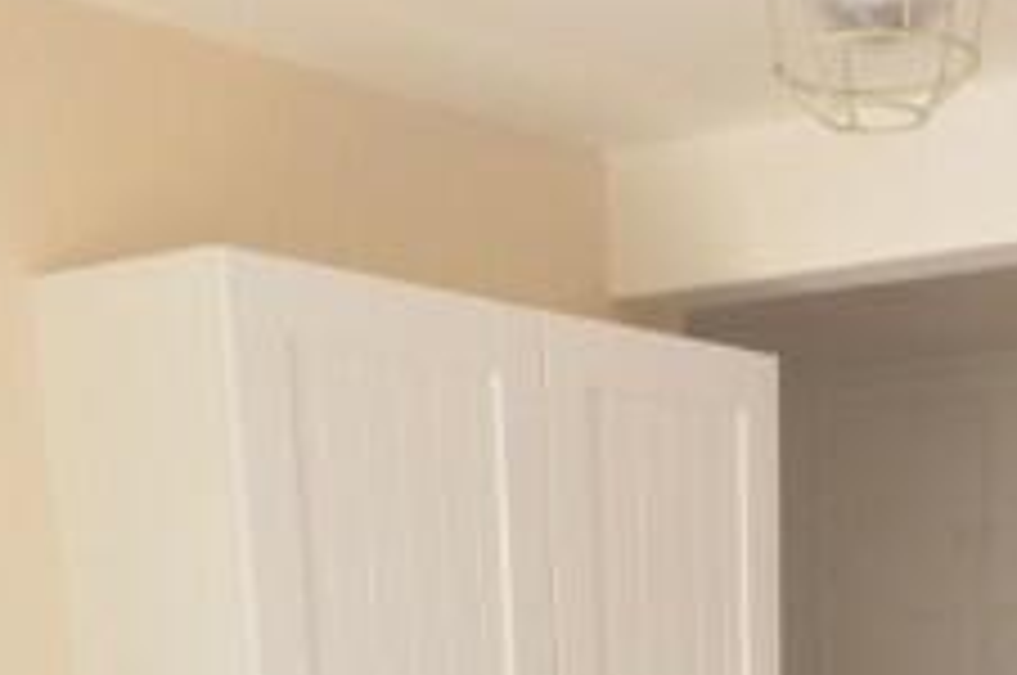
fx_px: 1918
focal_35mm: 68
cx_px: 837
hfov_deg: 28.9
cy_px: 1346
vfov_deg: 15.8
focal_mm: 10
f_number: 8
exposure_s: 1/8
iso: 400
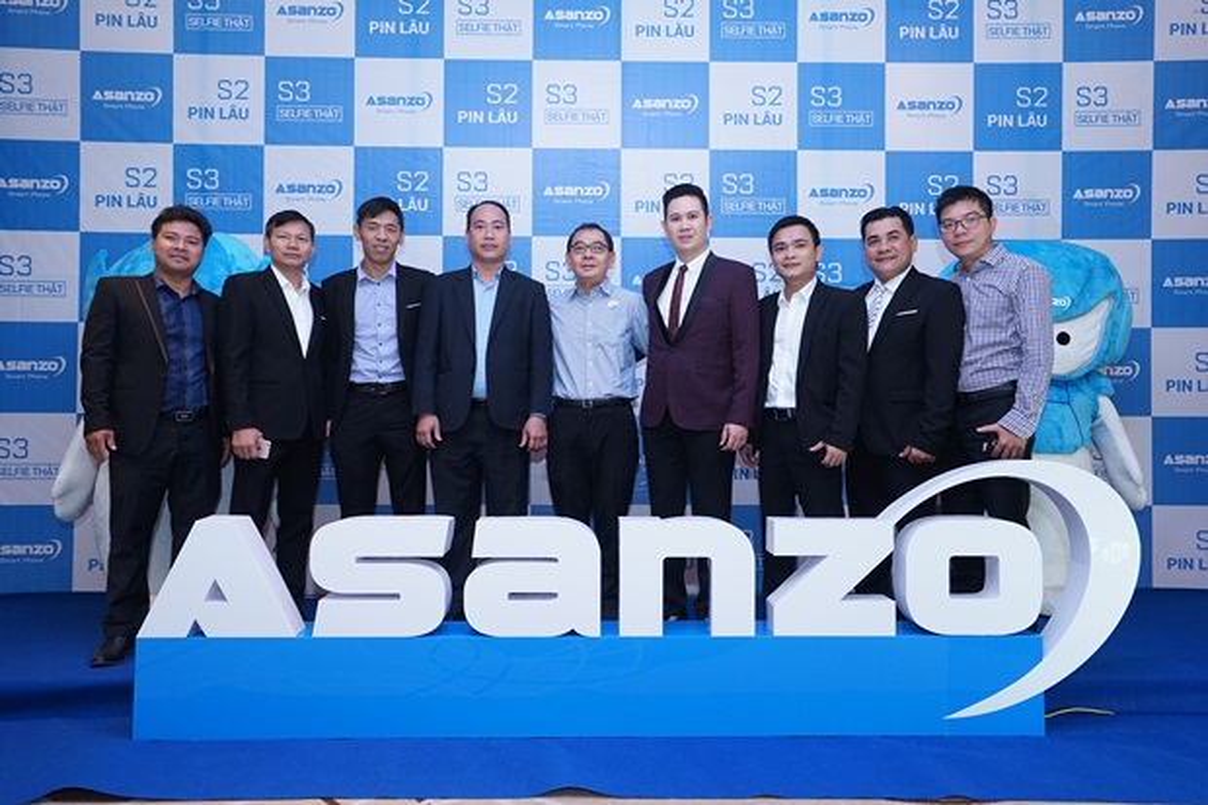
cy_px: 402
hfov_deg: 73.8
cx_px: 604
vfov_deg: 53.1
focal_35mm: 24
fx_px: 805
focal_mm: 24
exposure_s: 1/125
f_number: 4.5
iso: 1000
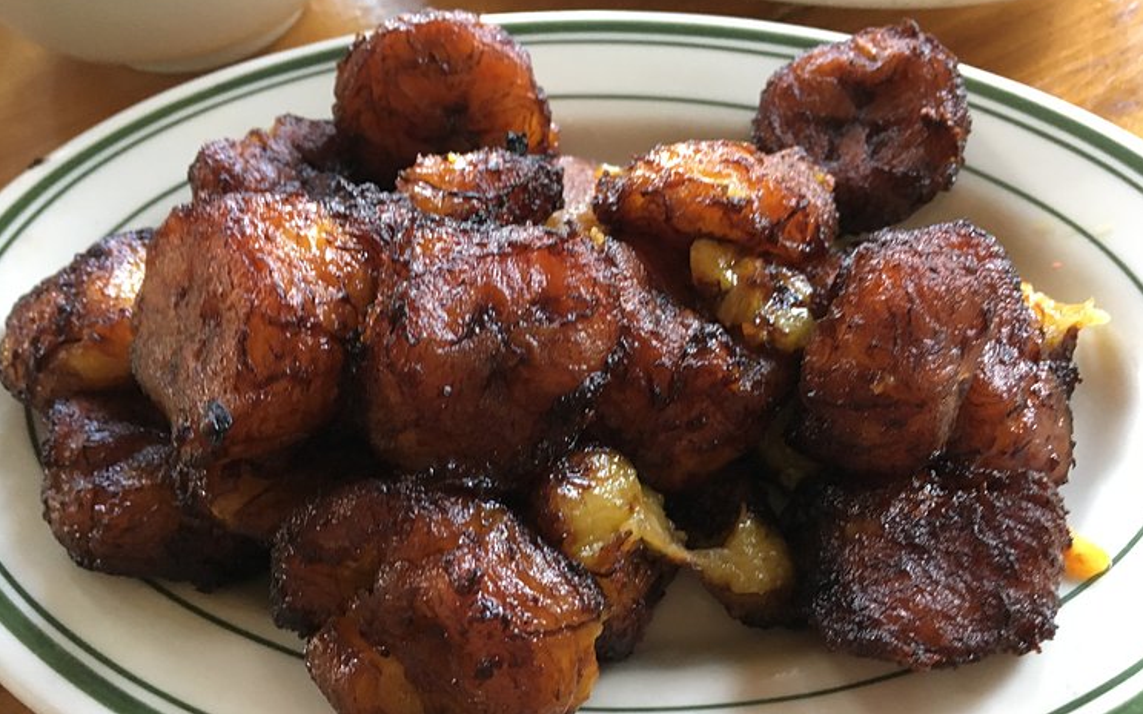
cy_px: 362
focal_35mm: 31
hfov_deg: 61.2
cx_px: 573
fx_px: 966
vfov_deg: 40.6
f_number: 2.2
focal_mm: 4.15
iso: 200
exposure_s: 1/17
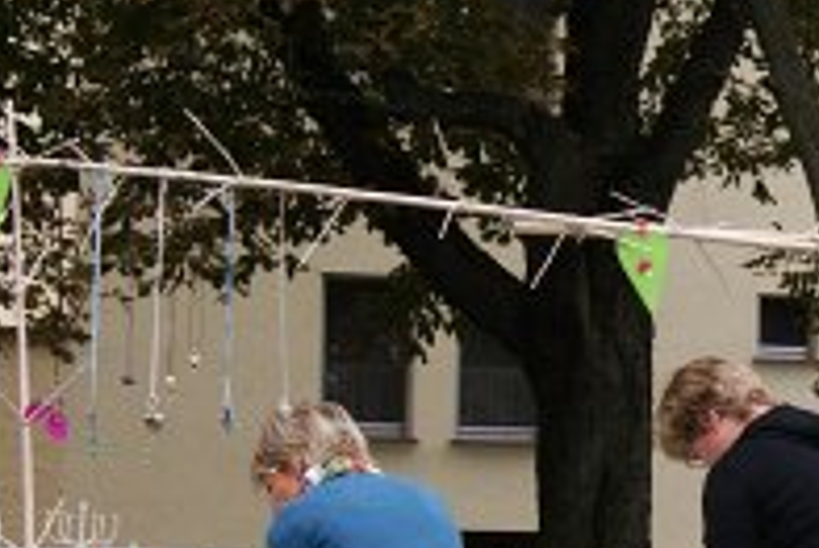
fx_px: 3119
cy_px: 431
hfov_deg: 14.3
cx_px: 1086
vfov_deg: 10.0
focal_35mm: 137
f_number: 7.1
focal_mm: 28
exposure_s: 1/160
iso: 100
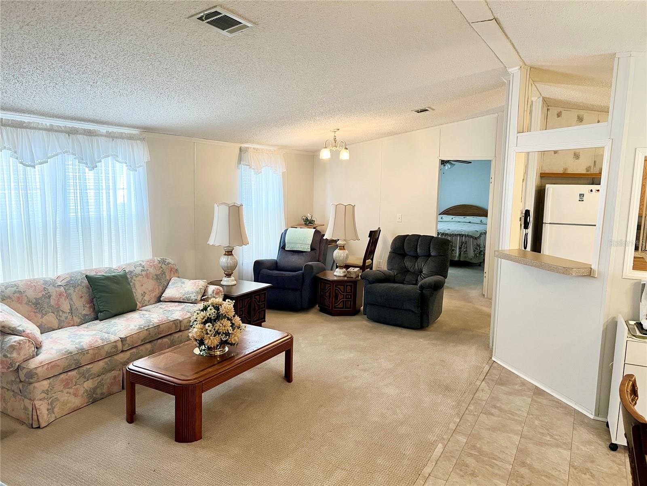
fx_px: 486
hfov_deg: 67.3
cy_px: 243
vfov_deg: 53.1
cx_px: 324
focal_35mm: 26
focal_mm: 5.7
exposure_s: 1/60
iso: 100
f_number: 1.5
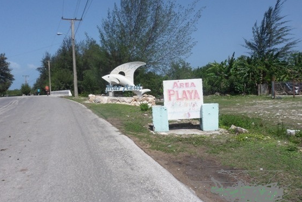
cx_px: 145
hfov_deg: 60.3
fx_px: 260
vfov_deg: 42.2
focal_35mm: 31
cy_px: 87
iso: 80
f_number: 9.4
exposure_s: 1/250
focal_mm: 4.9
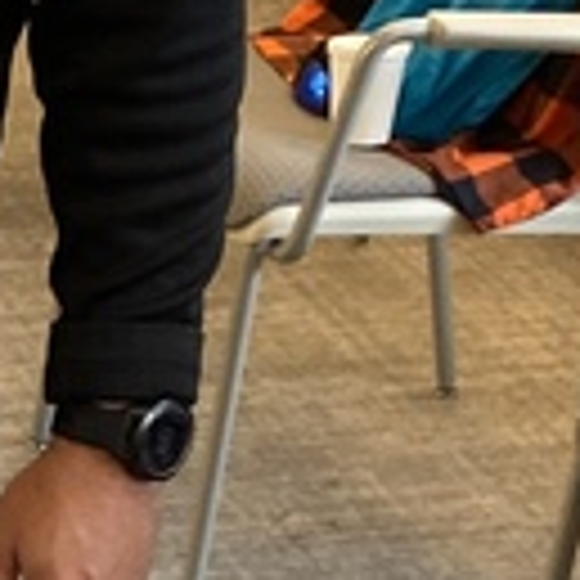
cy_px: 877
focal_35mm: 182
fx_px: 3450
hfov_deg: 8.9
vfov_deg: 9.3
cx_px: -683
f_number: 1.8
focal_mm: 4.25
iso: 125
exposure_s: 1/120
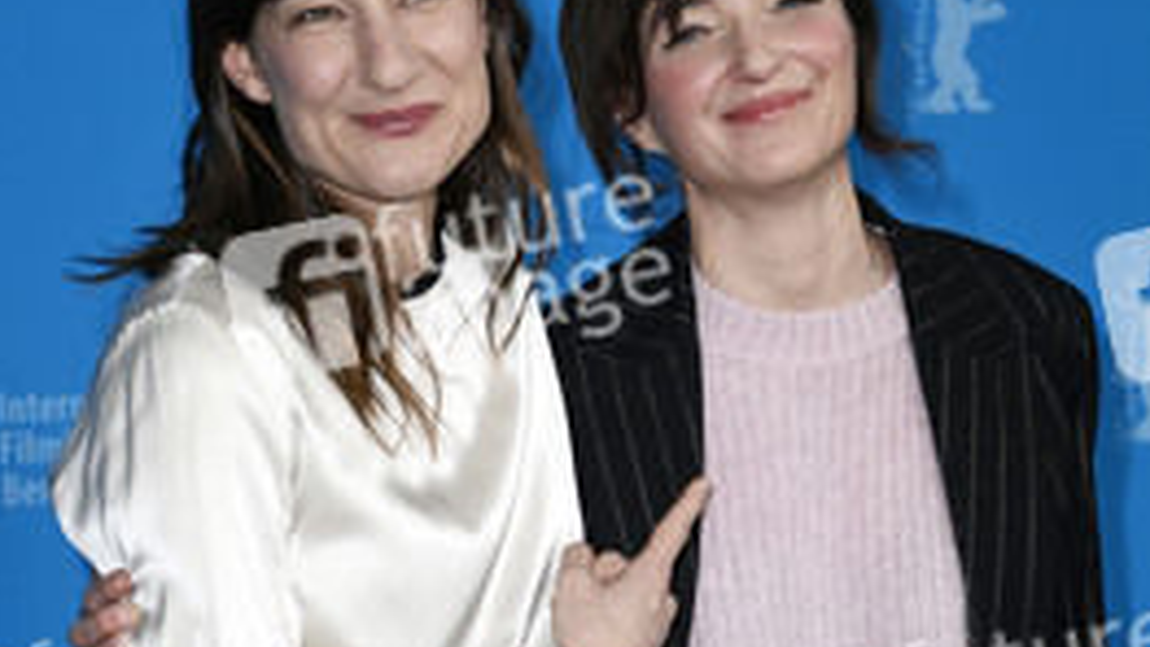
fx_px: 5916
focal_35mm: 194
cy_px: 498
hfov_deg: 11.1
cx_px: 573
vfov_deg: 6.3
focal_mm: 122
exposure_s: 1/250
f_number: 5.6
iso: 800
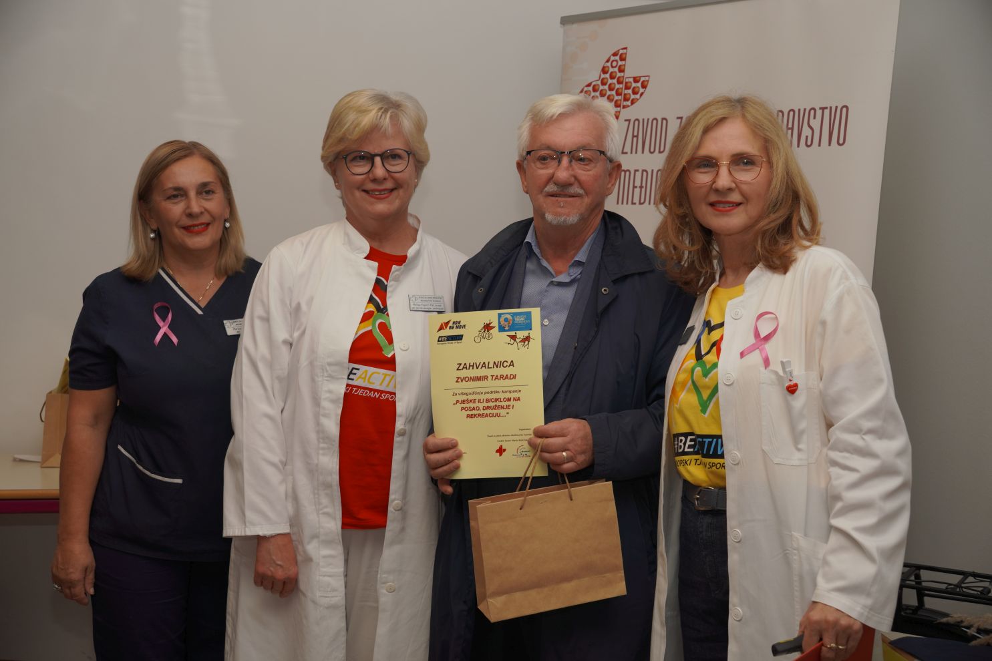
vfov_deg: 29.5
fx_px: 1256
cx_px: 496
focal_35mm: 46
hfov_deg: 43.1
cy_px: 330
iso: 100
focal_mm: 30.4
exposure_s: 1/200
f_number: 4
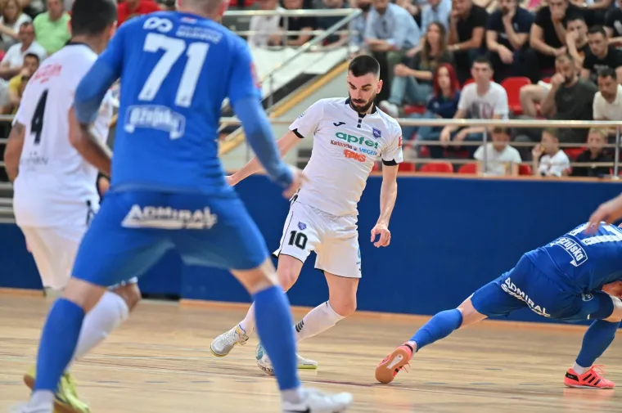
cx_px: 311
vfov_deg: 7.4
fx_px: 3193
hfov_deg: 11.1
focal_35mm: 185
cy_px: 206
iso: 4000
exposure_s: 1/1250
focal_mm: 185
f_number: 2.8
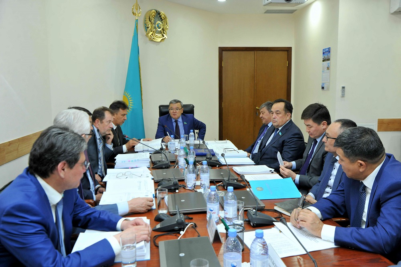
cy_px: 134
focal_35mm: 34
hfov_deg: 55.8
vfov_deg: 38.9
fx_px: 379
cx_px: 200
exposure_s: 1/50
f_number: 7.1
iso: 1000
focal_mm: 34
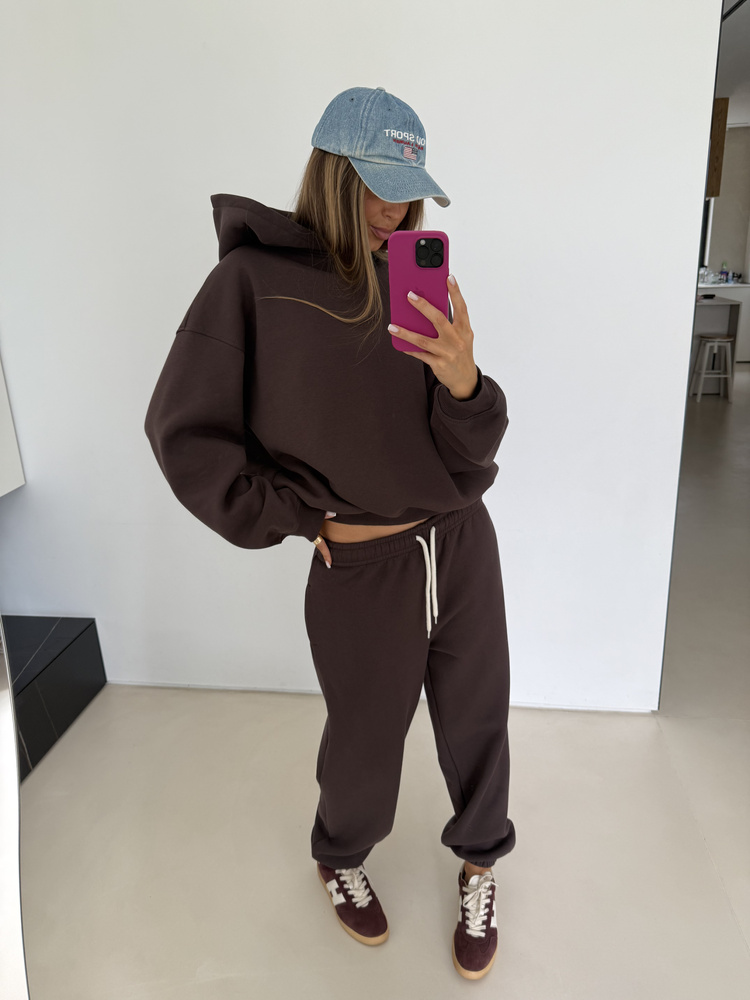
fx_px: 693
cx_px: 375
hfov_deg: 56.8
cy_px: 500
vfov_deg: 71.6
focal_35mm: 24
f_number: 1.78
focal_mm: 6.76
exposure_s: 1/121
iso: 100
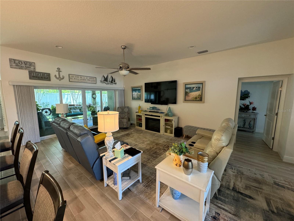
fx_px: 119
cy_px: 110
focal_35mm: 14
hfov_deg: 102.1
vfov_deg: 85.7
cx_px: 147
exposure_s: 1/60
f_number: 2.2
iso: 400
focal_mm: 2.22
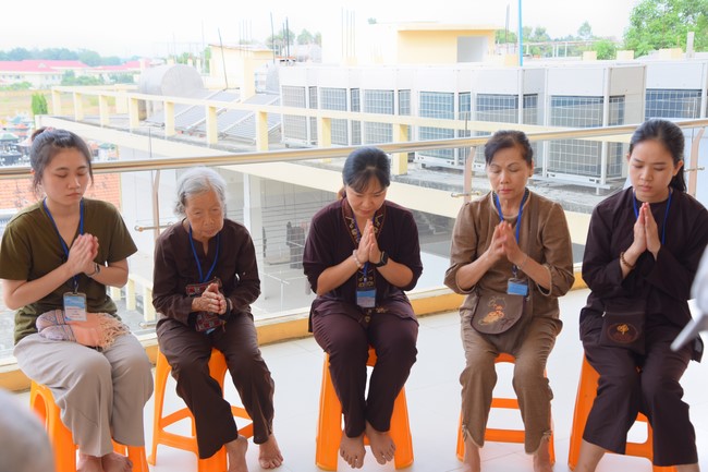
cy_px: 236
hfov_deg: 39.6
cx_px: 354
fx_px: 983
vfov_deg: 27.0
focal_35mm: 50
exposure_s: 1/80
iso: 100
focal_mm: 50
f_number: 6.3
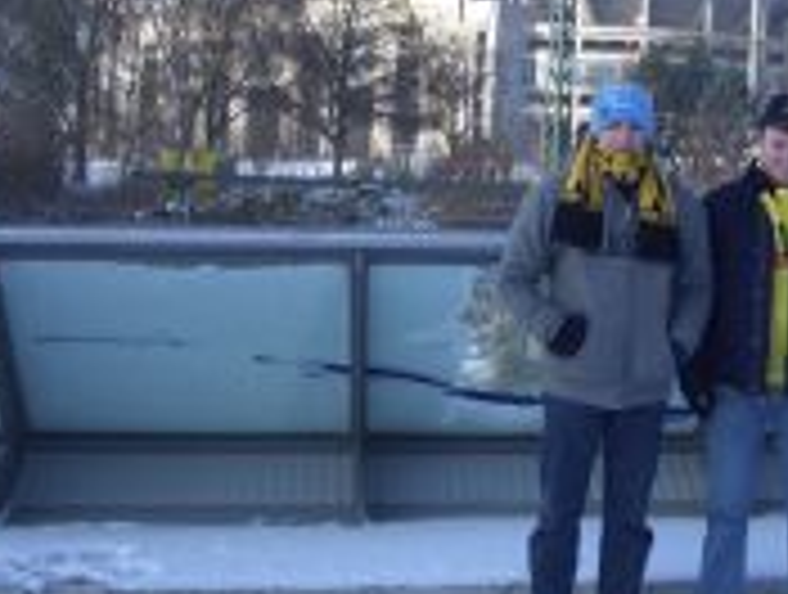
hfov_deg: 26.7
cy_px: 227
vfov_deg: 21.0
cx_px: 725
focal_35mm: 70
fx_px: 1597
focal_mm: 5.8
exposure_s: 1/640
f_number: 2.6
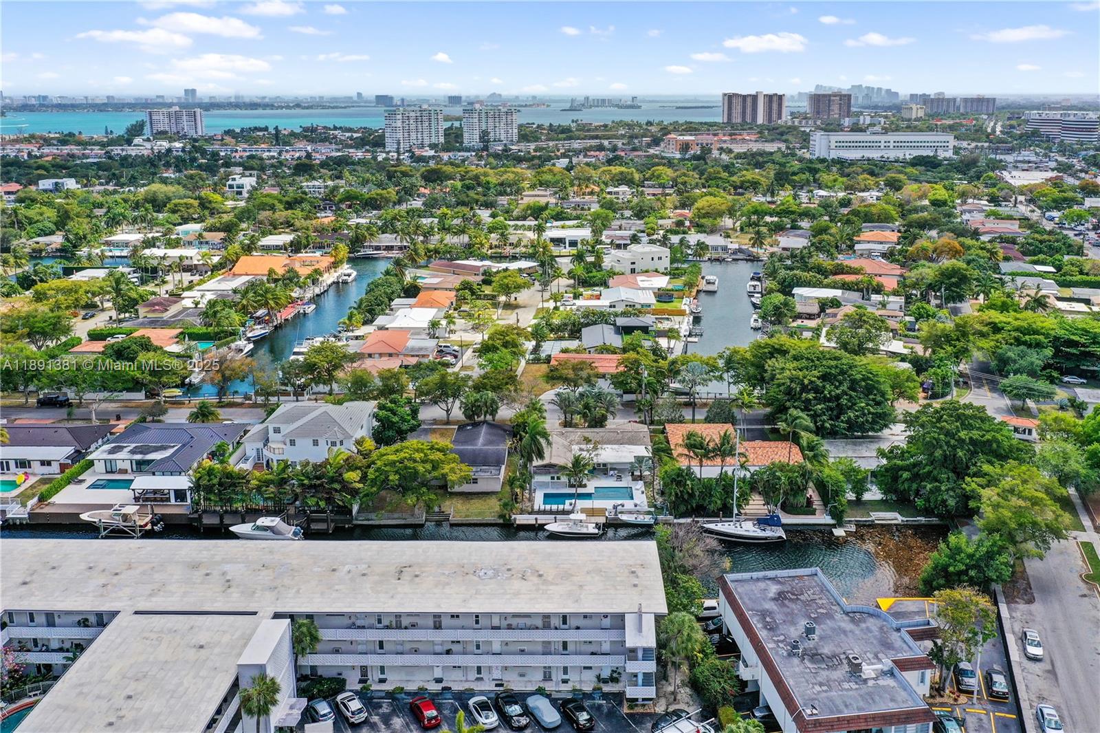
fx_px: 855
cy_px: 366
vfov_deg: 46.4
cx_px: 550
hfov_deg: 65.5
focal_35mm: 28
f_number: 6.3
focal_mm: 10.3
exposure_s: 1/640
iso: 100
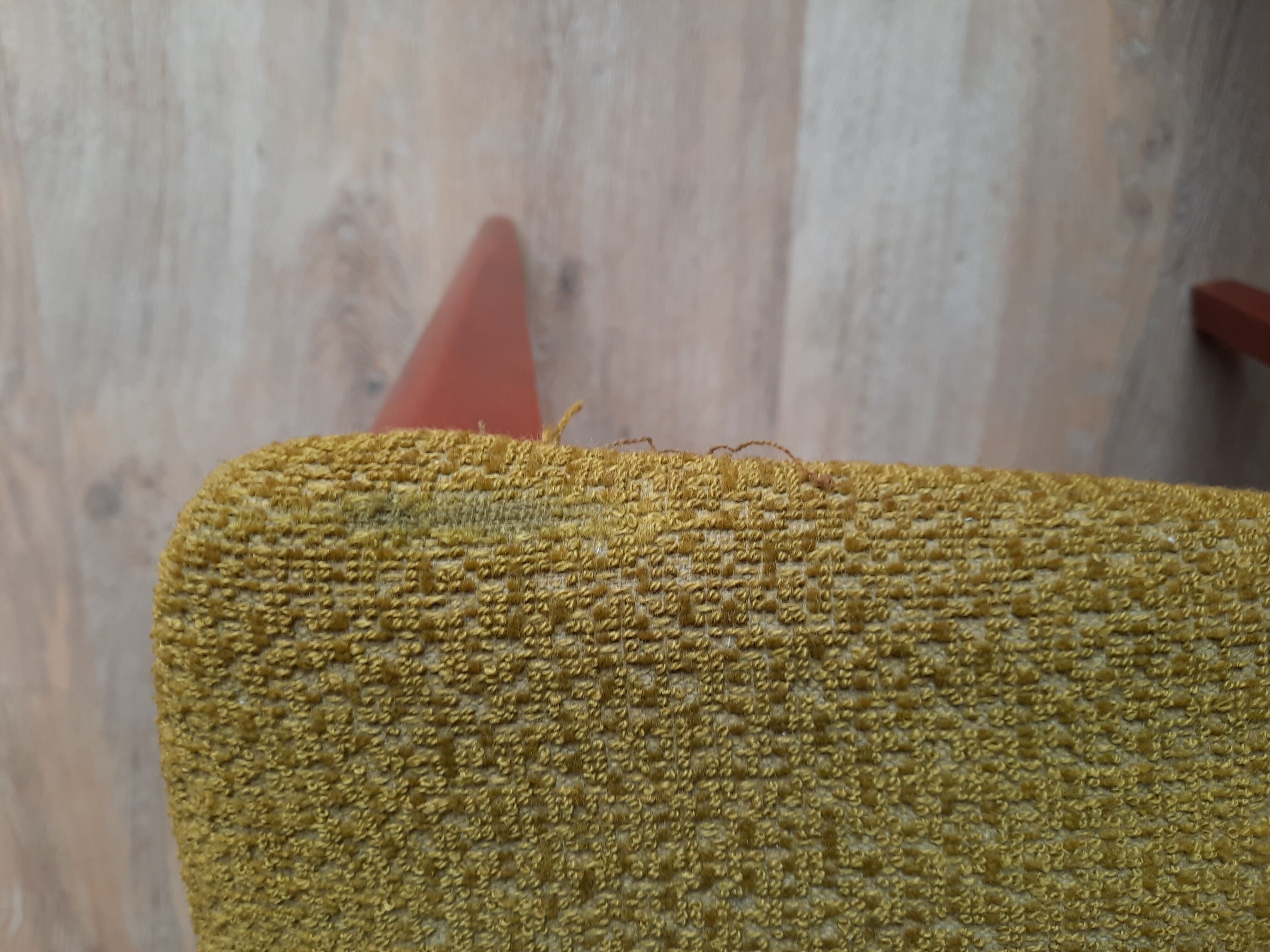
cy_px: 476
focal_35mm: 25
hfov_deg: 69.4
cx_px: 635
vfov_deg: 54.9
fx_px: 917
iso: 64
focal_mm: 4.6
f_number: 2
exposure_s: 1/50
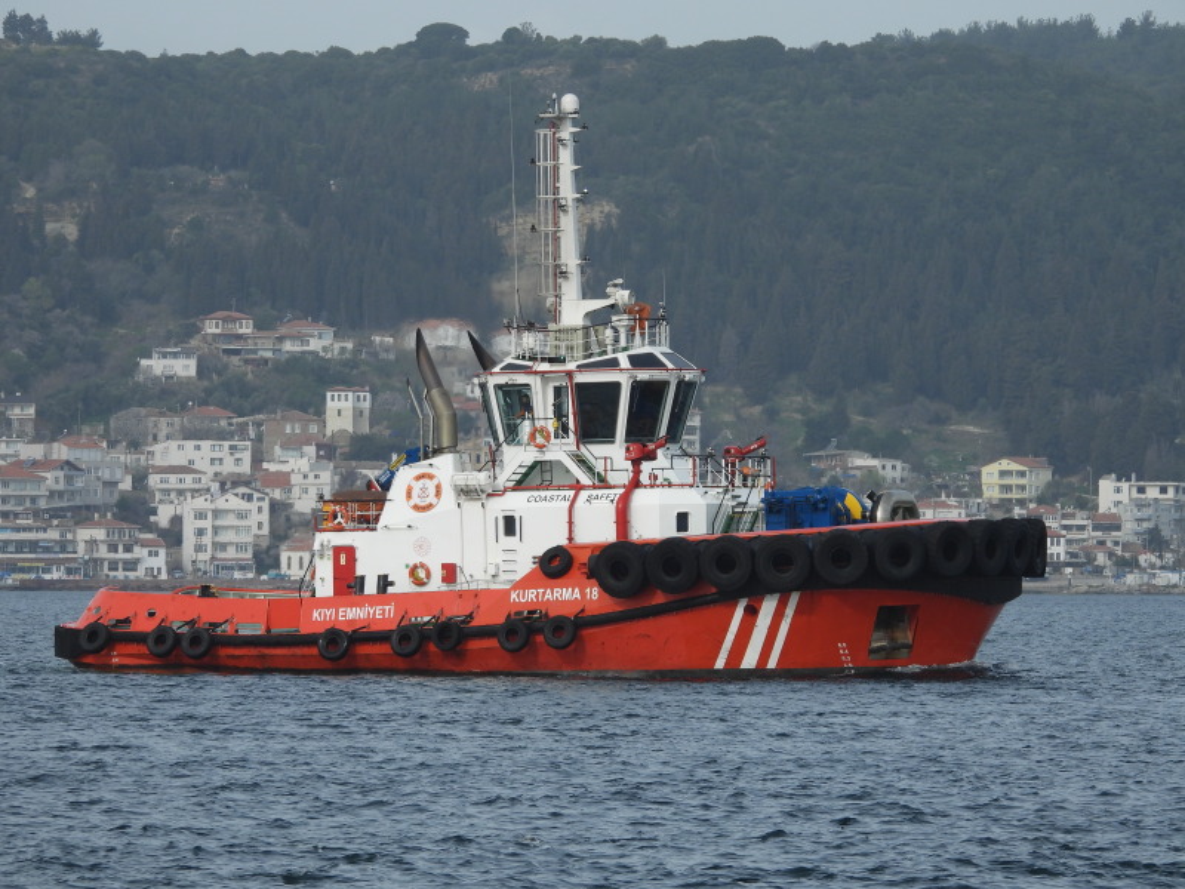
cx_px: 592
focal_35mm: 260
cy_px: 444
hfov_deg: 7.6
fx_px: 8901
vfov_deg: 5.7
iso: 100
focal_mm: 46.4
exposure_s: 1/640
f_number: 4.5
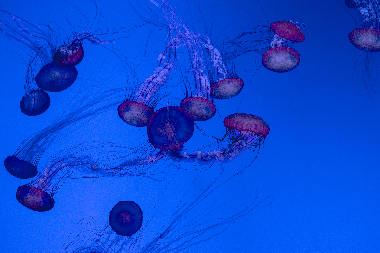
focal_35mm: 50
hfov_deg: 39.6
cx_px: 190
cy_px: 126
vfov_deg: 27.0
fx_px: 528
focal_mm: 50
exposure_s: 1/320
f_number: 3.2
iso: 1250
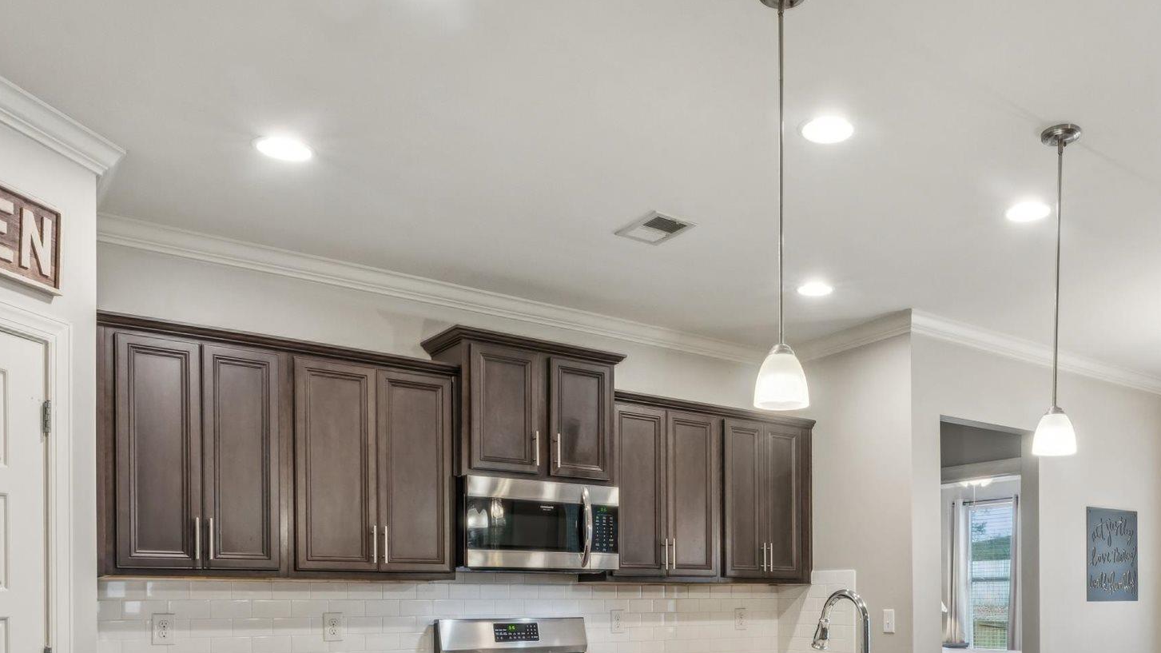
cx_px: 761
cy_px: 599
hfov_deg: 61.3
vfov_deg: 35.4
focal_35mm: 31
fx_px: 954
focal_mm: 14
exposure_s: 1/2
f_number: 13
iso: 400
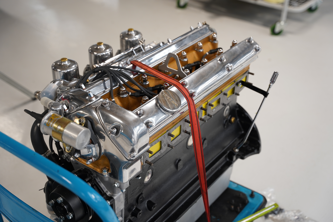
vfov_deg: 28.5
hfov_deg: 41.8
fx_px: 437
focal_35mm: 47
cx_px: 166
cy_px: 111
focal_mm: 47.2
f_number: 3.2
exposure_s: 1/50
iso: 400
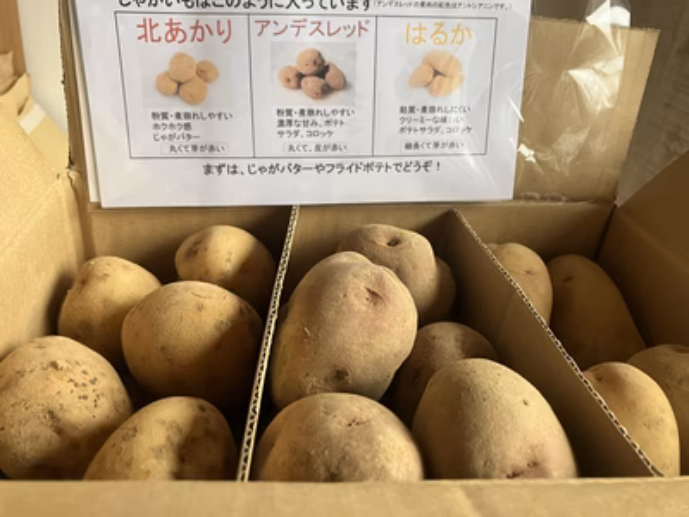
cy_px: 258
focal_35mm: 28
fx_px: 557
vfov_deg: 49.7
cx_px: 344
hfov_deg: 63.4
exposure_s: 1/60
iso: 100
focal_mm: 3.99
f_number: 1.8
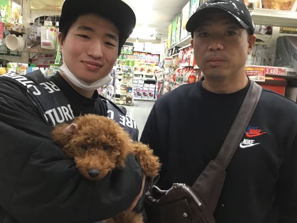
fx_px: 292
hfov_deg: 54.0
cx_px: 153
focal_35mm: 34
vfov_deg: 41.8
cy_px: 103
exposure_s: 1/30
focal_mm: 3.3
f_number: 2.4
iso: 160
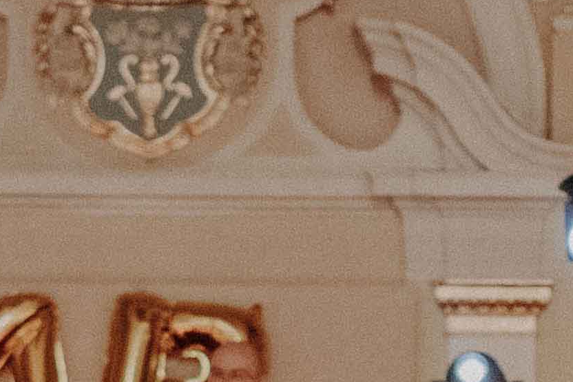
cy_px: 883
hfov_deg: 6.1
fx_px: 5333
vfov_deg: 4.0
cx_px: 207
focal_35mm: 335
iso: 2000
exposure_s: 1/60
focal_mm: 30
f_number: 2.2
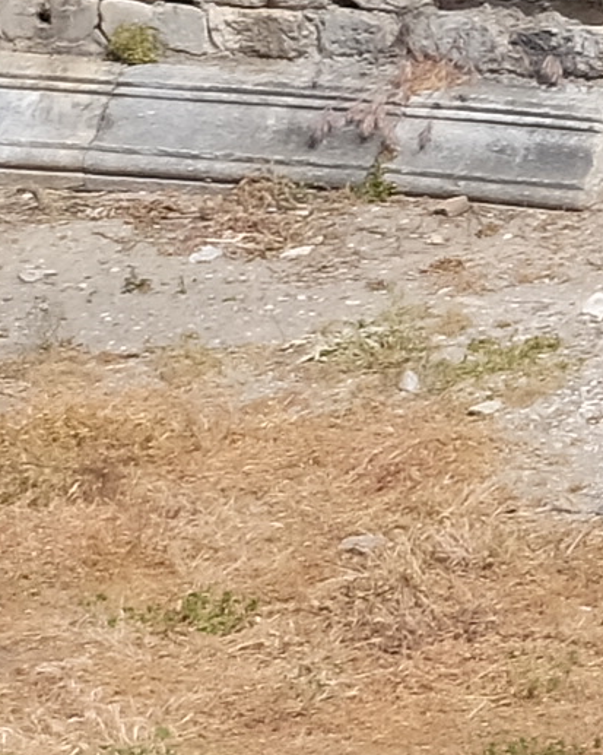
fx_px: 14893
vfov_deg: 2.9
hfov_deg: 2.2
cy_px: -1050
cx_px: 3530
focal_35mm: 667
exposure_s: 1/350
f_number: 8
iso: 200
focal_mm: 50
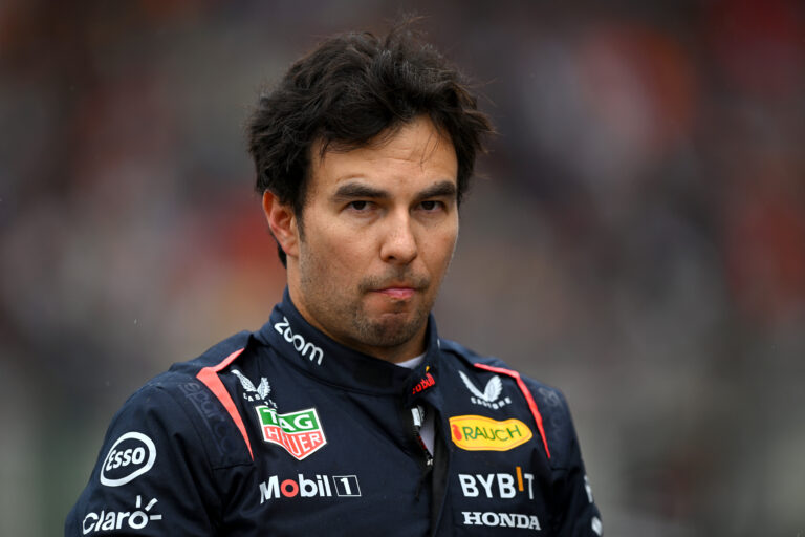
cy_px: 268
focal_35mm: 400
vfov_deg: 3.4
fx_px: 8944
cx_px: 402
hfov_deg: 5.2
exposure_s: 1/1250
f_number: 2.8
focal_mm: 400
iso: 200
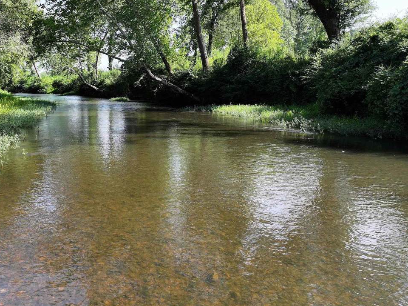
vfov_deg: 43.9
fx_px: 377
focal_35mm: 32
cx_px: 137
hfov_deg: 55.7
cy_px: 125
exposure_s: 1/1000
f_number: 2.8
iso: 190
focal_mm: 12.29
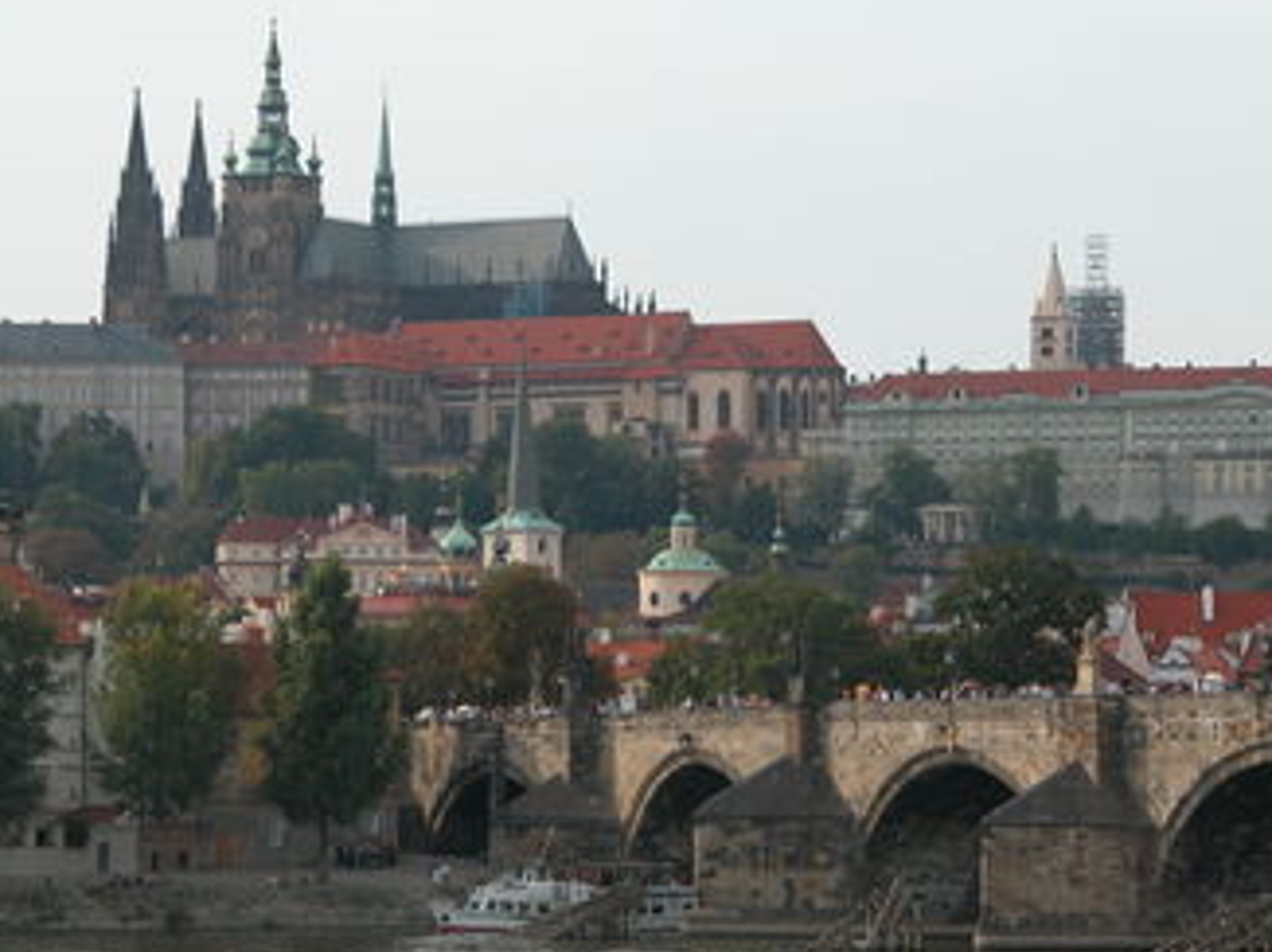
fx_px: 6132
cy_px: 496
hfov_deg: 11.8
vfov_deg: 8.9
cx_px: 620
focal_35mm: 167
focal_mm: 34.7
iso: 100
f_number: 5.4
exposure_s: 1/380
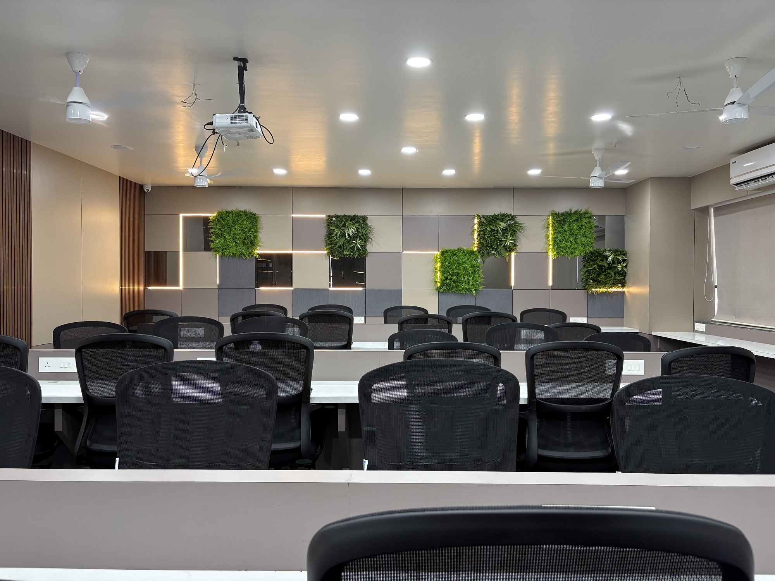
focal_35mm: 26
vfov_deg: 53.1
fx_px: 582
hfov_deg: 67.3
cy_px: 290
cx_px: 388
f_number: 1.6
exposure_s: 1/50
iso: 100
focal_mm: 5.96
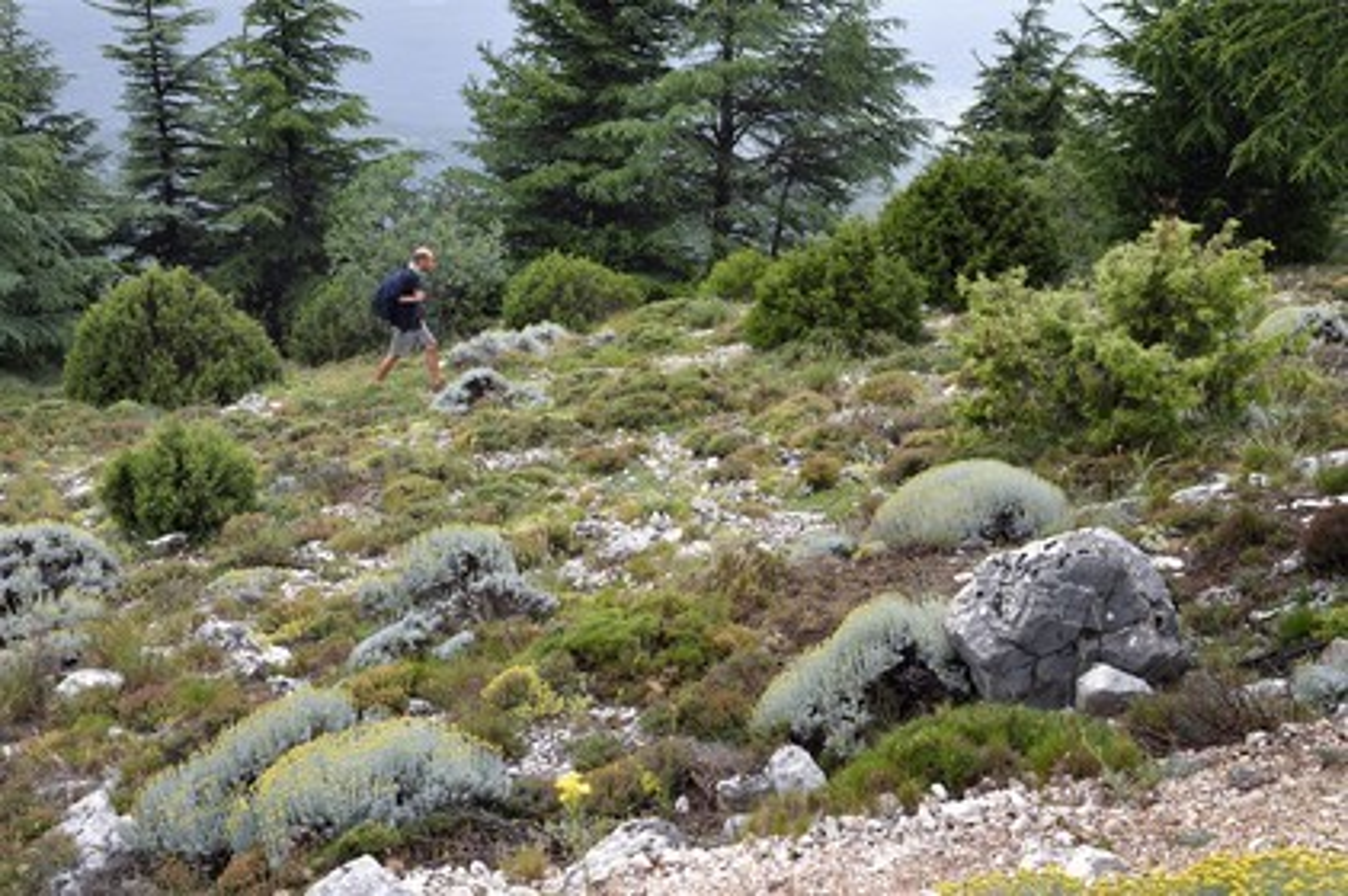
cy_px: 448
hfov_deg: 43.6
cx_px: 674
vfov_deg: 29.8
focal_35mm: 45
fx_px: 1684
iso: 400
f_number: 10
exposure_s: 1/250
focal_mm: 45
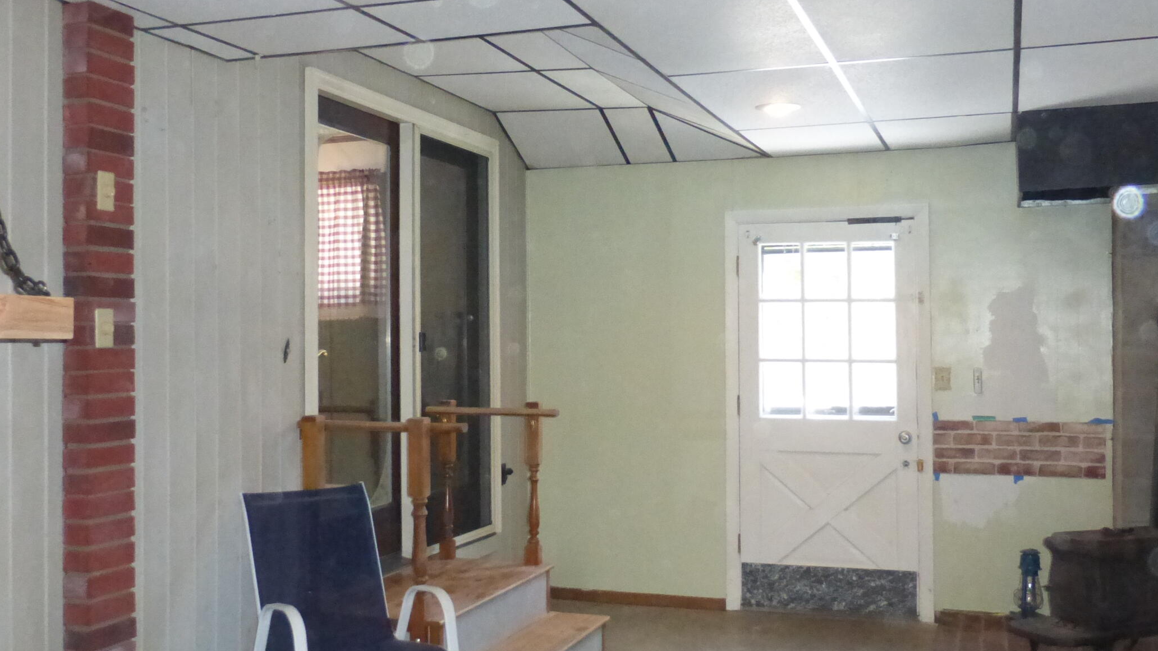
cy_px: 323
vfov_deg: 31.2
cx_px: 559
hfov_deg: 52.8
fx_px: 1167
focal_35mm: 38
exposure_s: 1/60
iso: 800
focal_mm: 4.3
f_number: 3.3
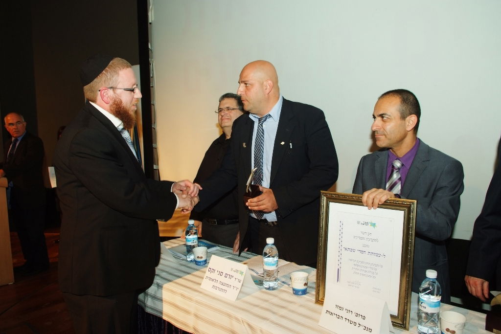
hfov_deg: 69.4
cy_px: 167
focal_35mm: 26
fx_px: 362
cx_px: 250
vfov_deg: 49.6
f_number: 5.6
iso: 500
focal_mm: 17
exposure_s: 1/100
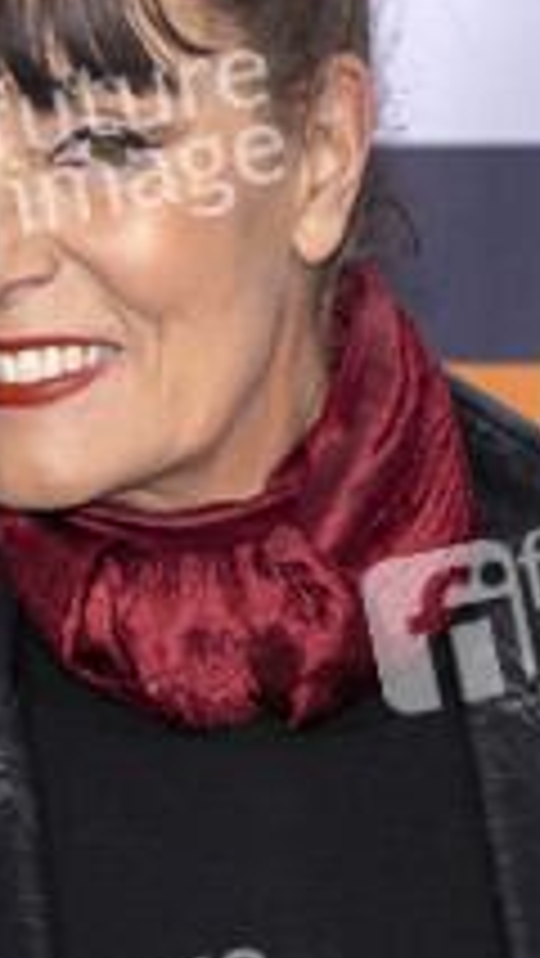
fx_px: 6000
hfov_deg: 5.2
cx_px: 184
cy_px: 382
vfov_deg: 9.1
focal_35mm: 236
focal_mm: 120
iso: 800
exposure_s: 1/200
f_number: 5.6
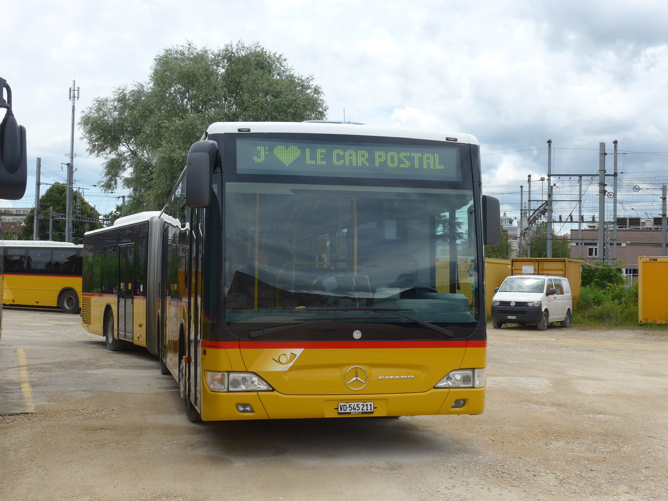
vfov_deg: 29.7
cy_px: 250
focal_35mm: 49
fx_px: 946
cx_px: 334
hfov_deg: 38.9
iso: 80
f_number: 3.2
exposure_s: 1/1300
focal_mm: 10.1
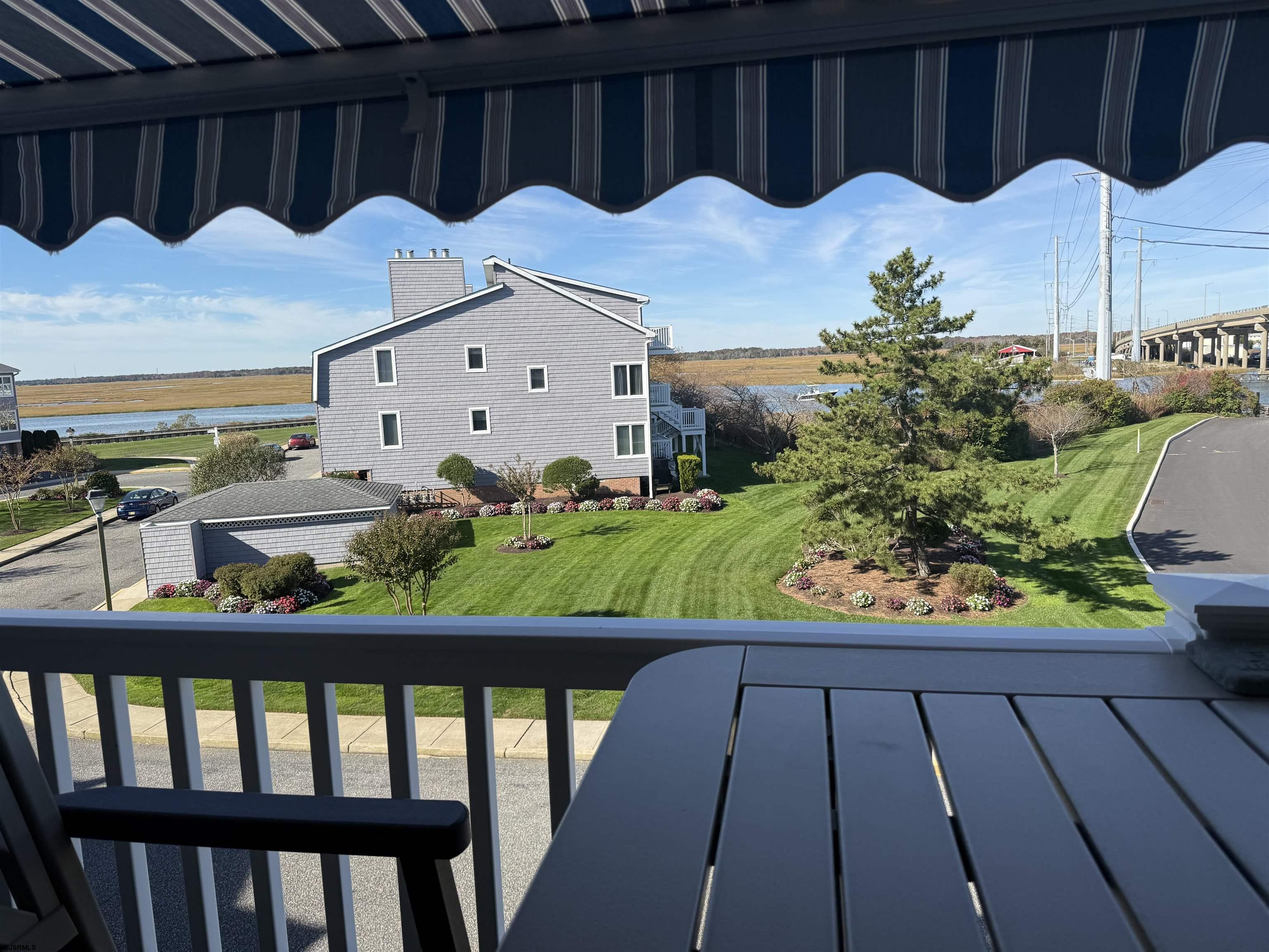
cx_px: 634
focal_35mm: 24
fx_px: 880
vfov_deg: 56.8
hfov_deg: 71.6
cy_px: 476
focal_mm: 6.76
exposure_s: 1/4167
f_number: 1.78
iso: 80
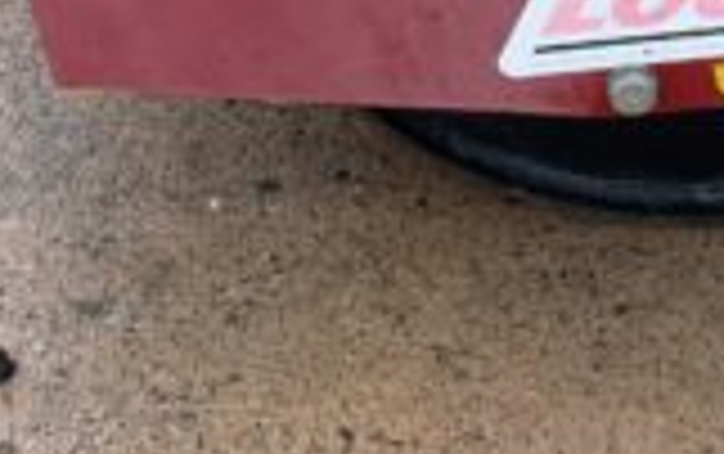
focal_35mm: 122
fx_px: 2410
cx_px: 391
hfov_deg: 17.1
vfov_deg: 10.3
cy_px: -297
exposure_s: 1/122
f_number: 1.8
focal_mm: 3
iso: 32
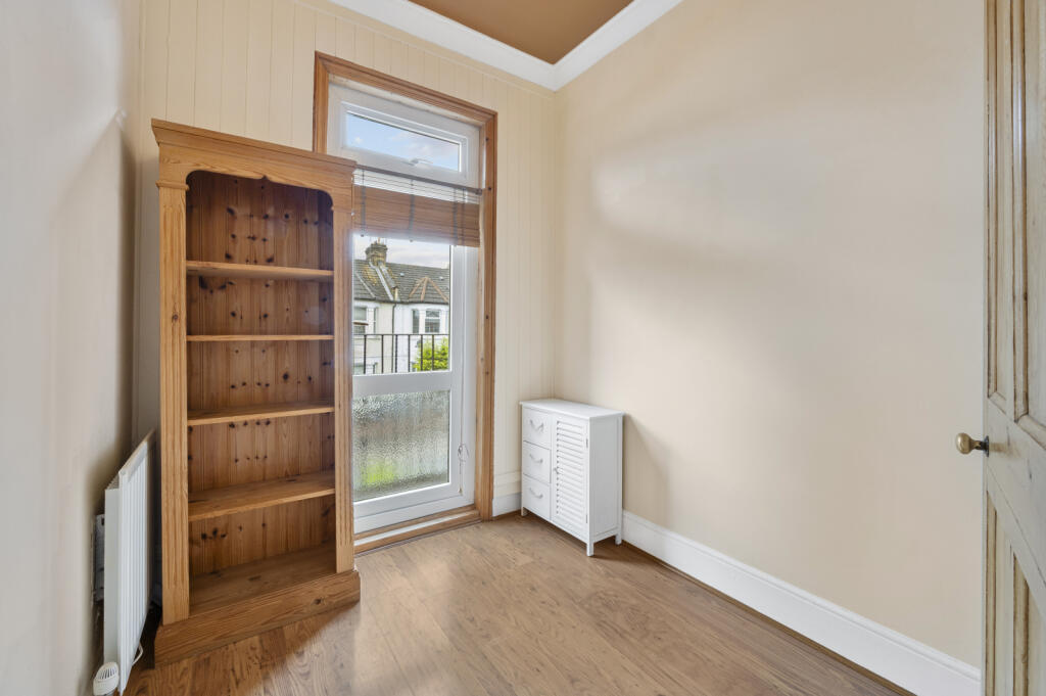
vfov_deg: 81.1
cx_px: 523
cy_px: 348
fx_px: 406
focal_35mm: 14
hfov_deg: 104.3
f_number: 16
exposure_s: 1/3
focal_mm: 14
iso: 200
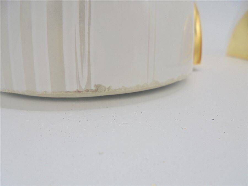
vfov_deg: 53.1
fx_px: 186
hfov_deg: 67.3
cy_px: 93
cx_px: 124
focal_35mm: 26
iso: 100
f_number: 3.5
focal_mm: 4.6
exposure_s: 1/250
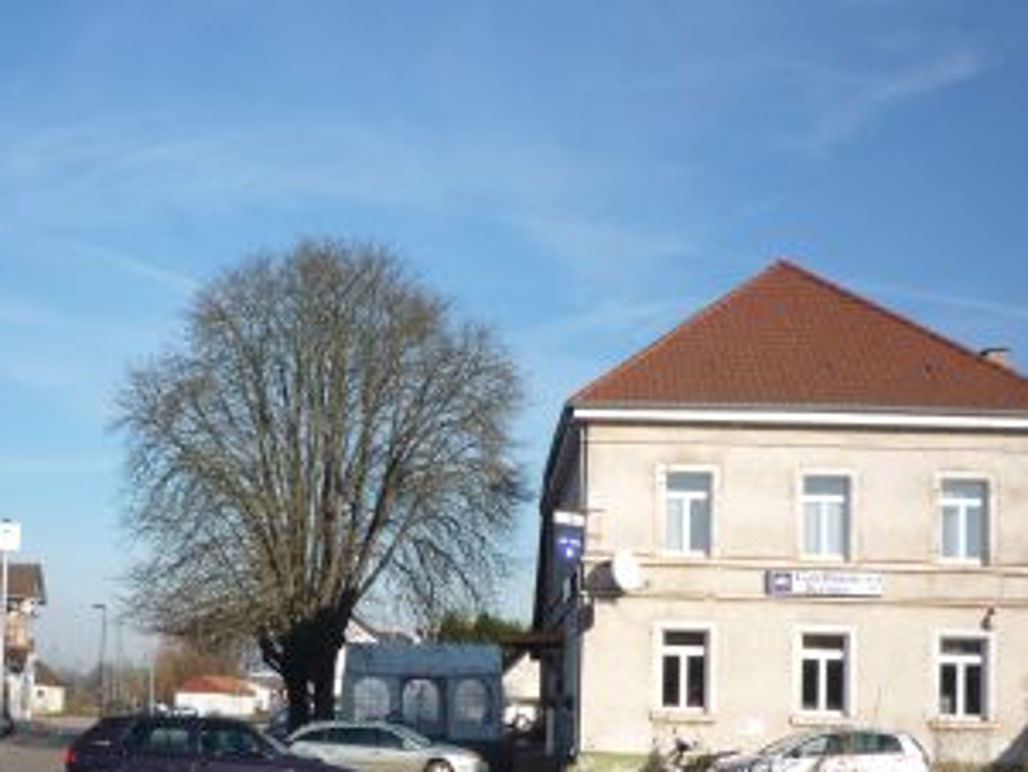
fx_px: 1515
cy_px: 611
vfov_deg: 28.0
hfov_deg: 37.3
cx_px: 403
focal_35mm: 51
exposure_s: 1/400
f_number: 5
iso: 100
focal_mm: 5.2
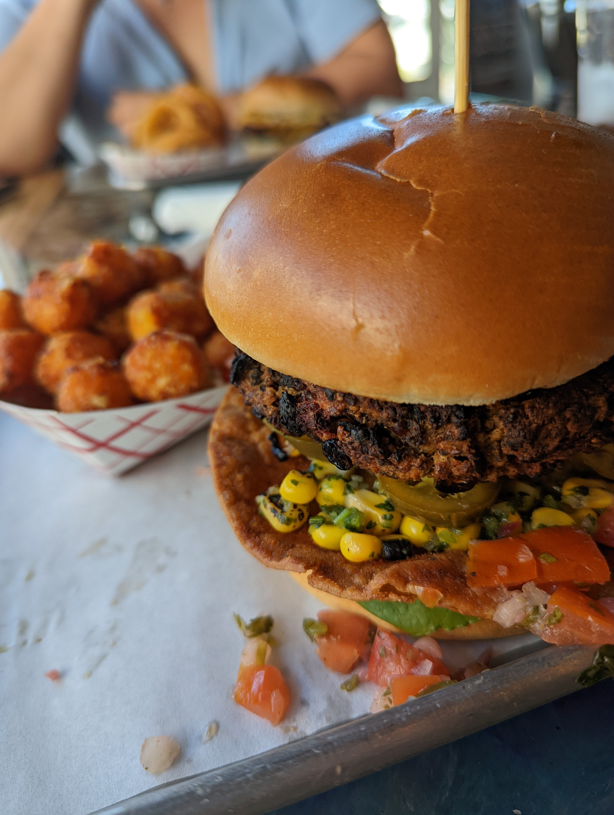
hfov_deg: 56.9
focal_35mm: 24
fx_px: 566
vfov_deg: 71.5
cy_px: 408
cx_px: 307
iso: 121
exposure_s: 1/300
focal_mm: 6.81
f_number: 1.85
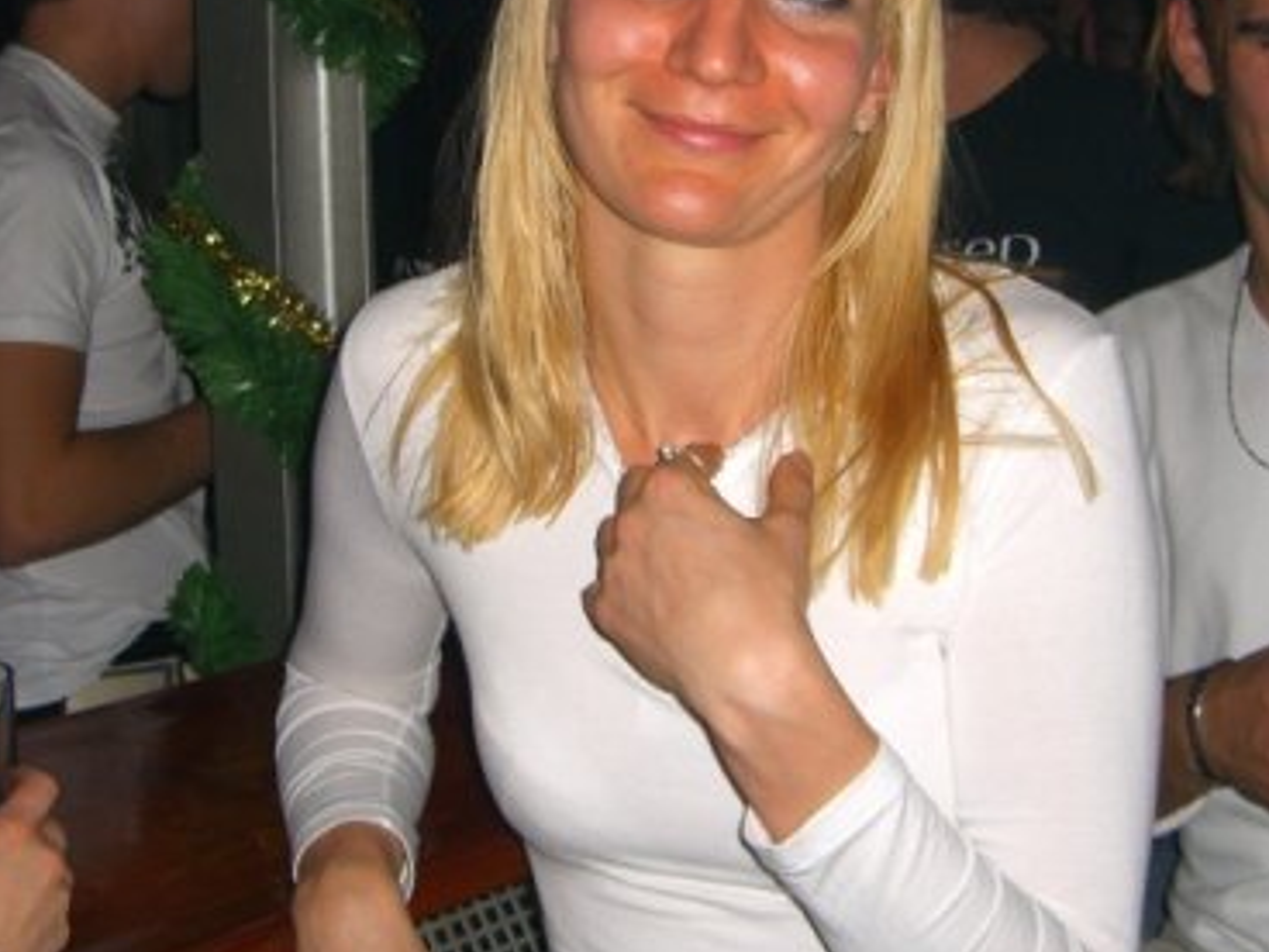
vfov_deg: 23.5
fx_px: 2273
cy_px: 279
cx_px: 669
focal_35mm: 62
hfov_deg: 31.2
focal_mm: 7.9
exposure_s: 1/60
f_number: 2.8
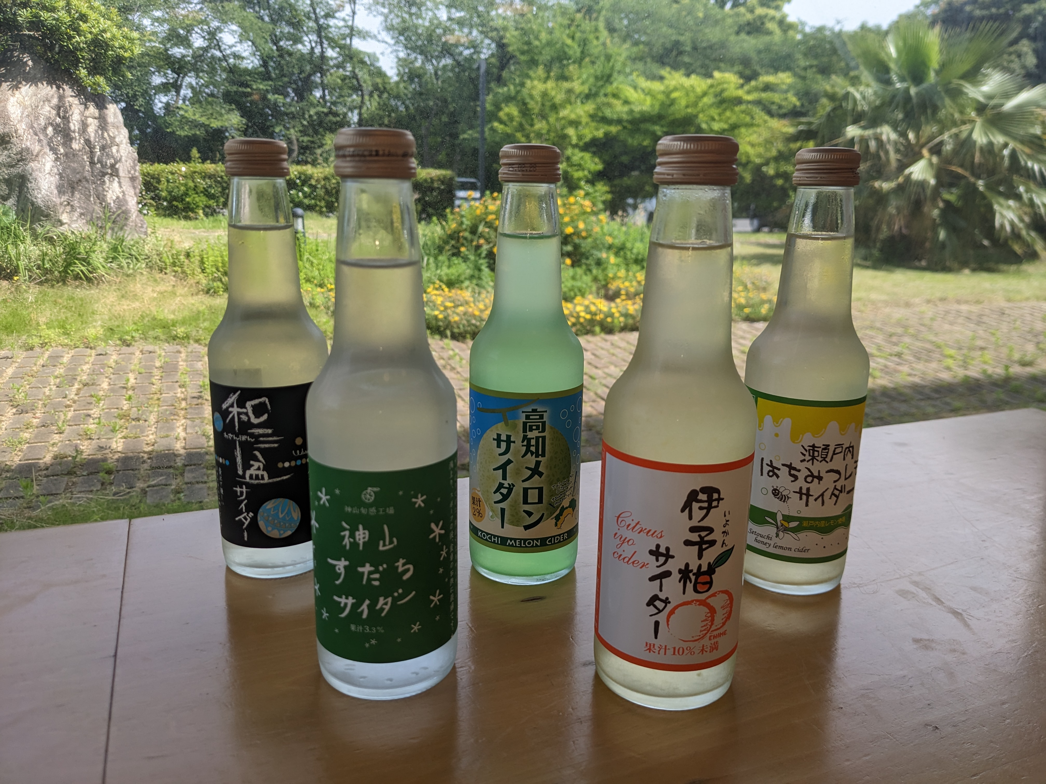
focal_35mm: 27
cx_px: 523
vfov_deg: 51.4
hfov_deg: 65.3
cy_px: 392
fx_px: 816
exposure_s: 1/870
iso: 56
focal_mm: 4.38
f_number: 1.73
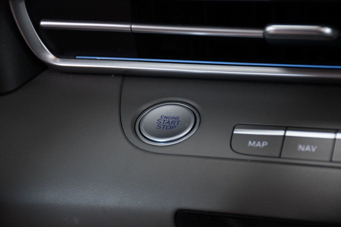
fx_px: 1345
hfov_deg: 14.5
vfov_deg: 9.7
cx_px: 170
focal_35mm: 142
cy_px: 114
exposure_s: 1/80
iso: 2500
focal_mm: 95
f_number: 5.3
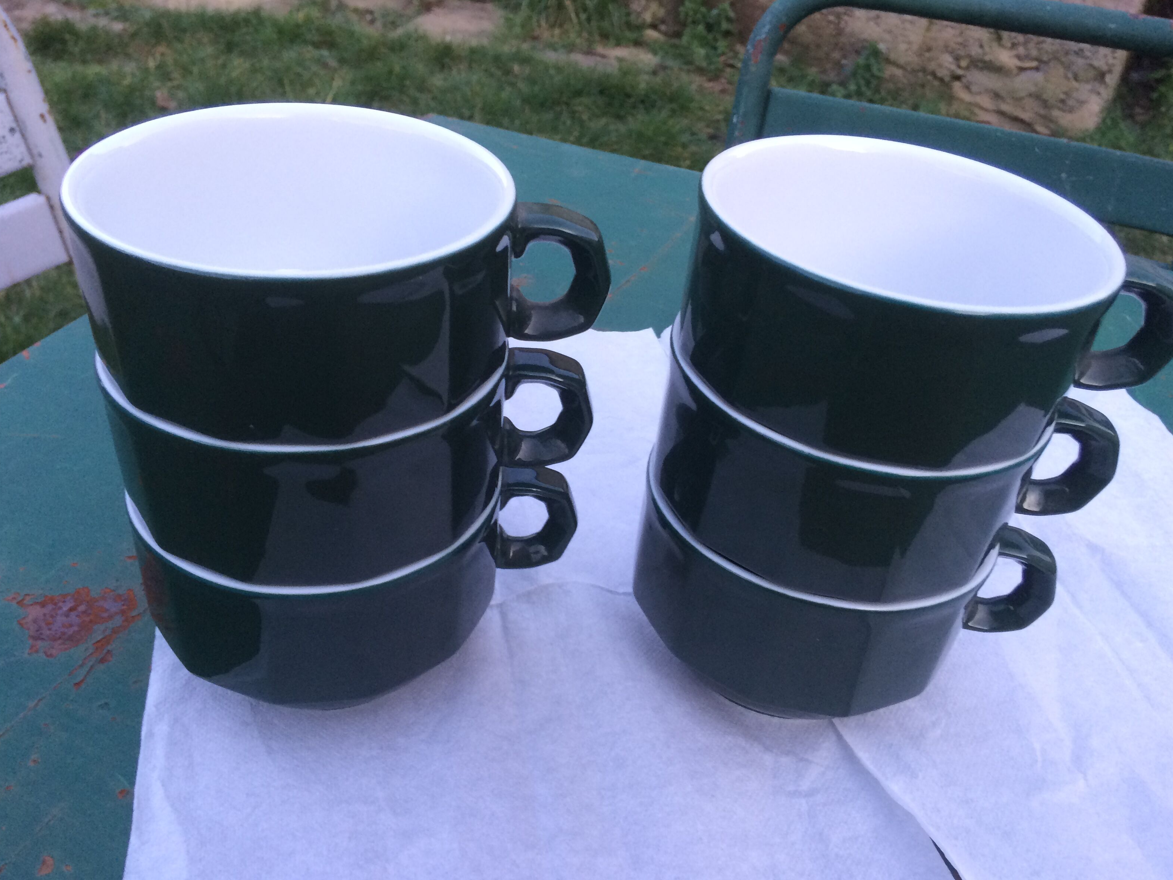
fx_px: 1017
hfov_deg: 60.0
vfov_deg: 46.8
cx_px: 578
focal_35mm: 30
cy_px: 437
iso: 125
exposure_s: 1/33
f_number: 2.2
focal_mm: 4.15
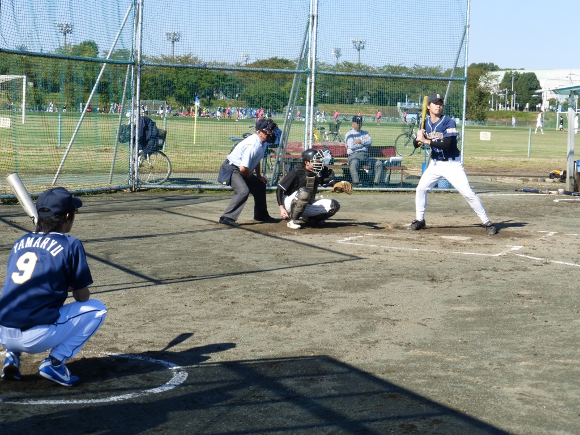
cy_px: 218
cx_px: 290
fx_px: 1324
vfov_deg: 18.7
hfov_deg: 24.7
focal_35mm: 79
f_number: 5
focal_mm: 13.3
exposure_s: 1/500
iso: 100
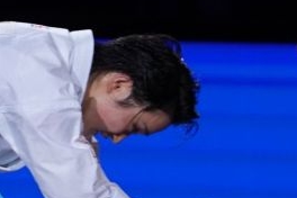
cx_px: 182
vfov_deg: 1.1
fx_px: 10452
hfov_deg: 1.6
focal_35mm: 1267
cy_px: 177
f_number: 2.8
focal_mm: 186
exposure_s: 1/1000
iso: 800
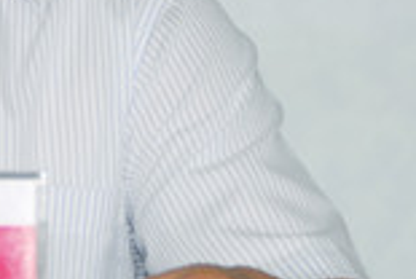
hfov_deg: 4.3
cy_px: -146
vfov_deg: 2.9
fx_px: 5511
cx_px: -150
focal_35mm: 476
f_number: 5
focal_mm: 82
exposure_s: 1/60
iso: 200
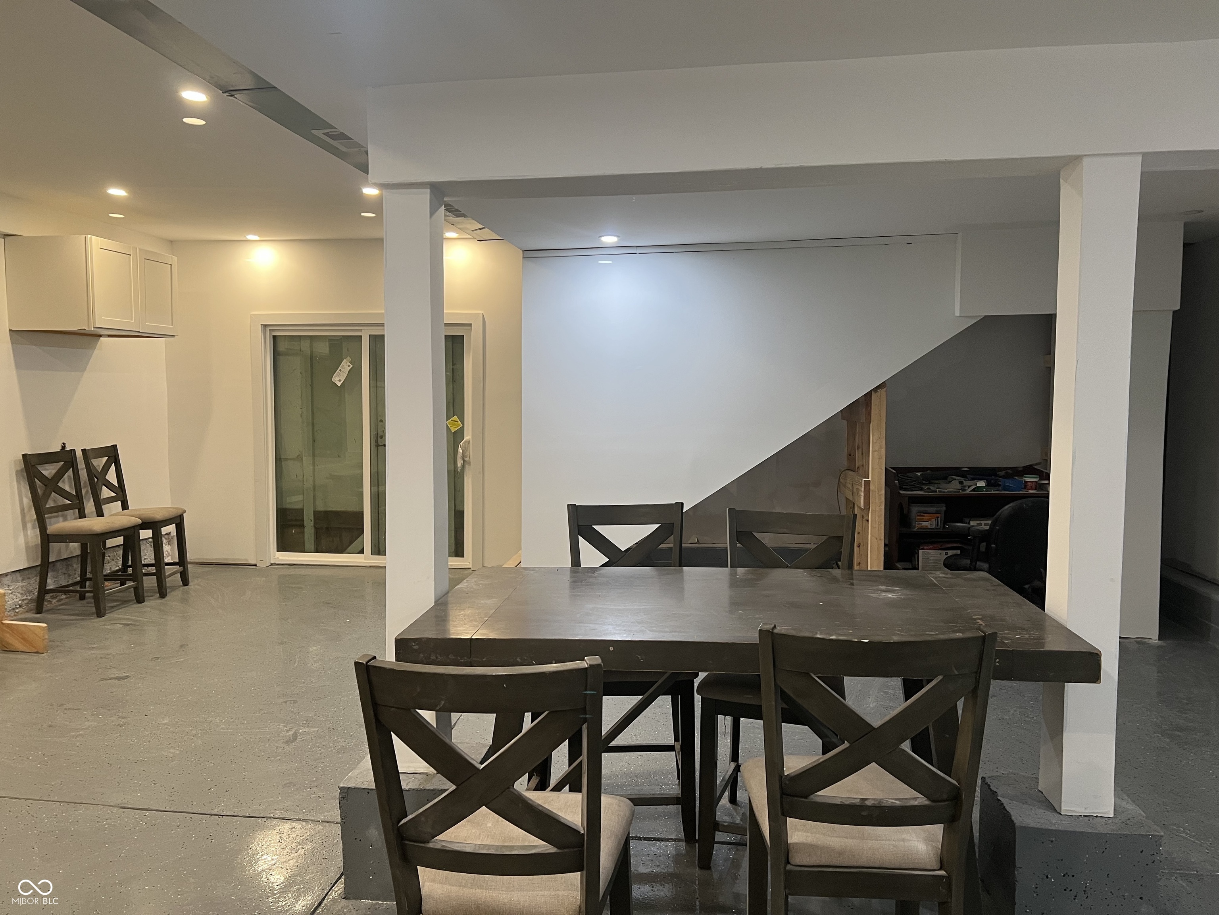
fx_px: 916
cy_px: 458
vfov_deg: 53.1
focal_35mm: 26
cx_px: 610
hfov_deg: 67.3
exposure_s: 1/60
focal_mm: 5.7
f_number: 1.5
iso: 125
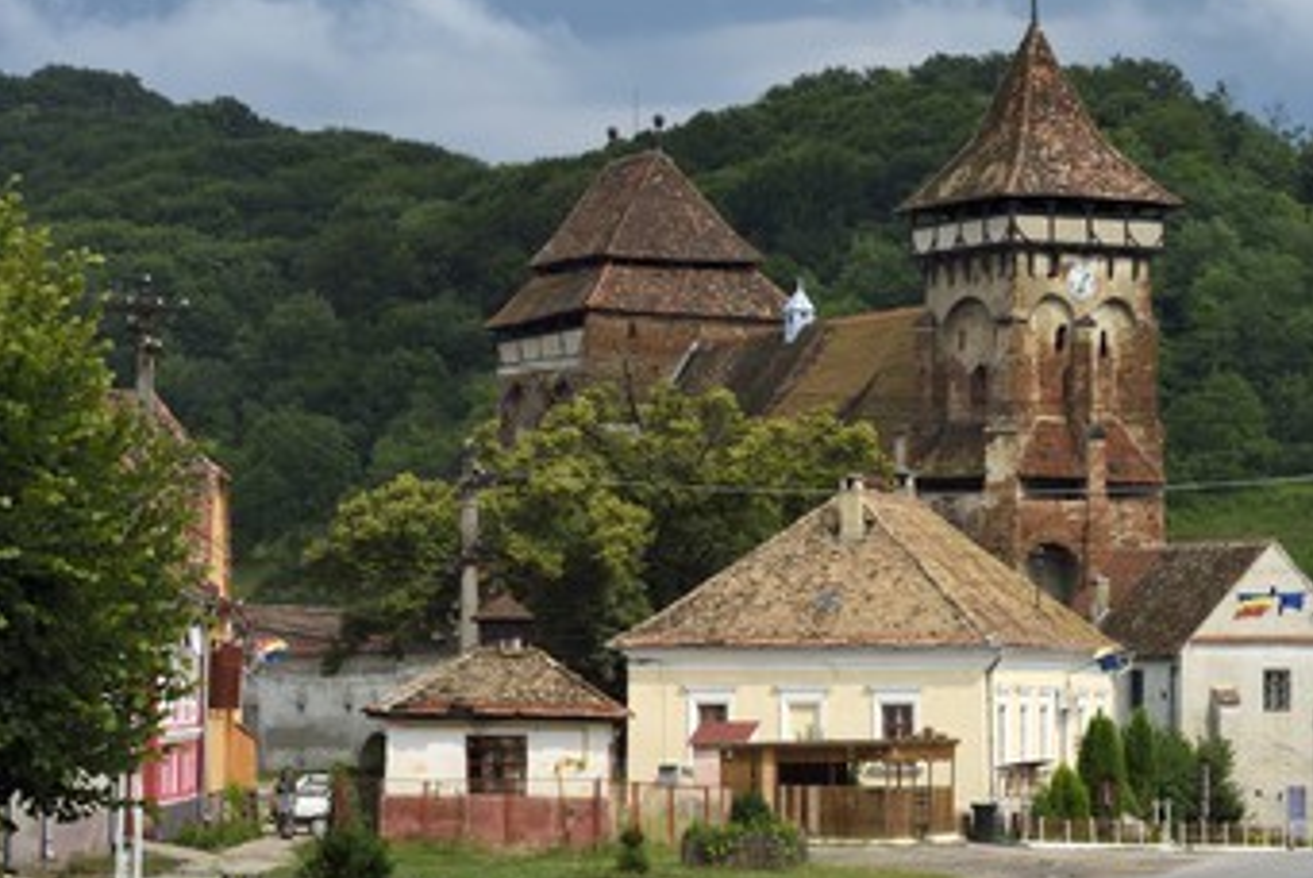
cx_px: 743
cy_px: 362
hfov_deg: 16.6
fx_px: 4490
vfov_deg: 11.2
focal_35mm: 123
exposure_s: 1/500
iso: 800
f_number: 16
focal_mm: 100
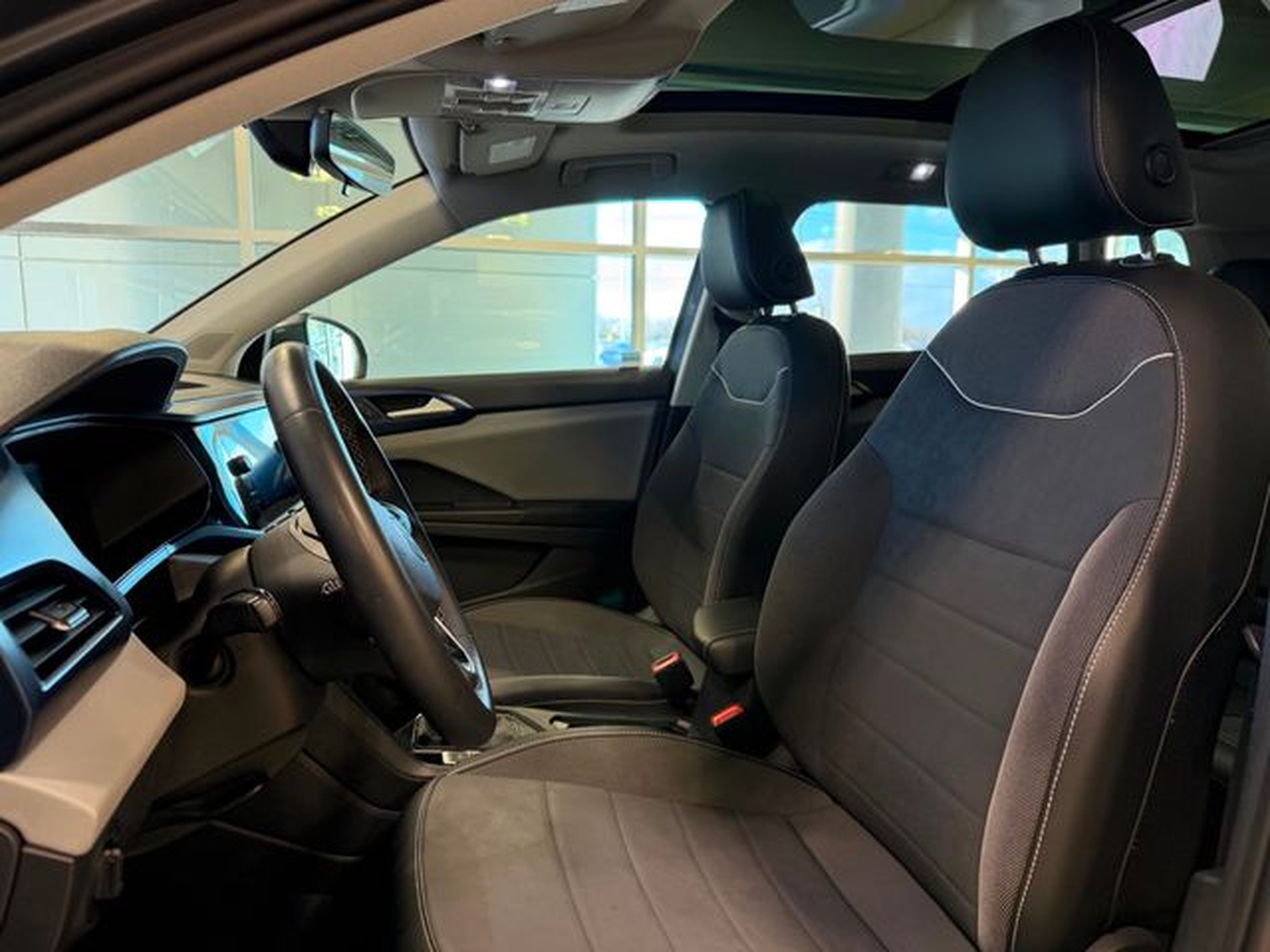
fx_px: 881
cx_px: 635
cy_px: 476
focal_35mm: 24
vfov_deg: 56.8
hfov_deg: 71.6
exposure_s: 1/60
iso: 200
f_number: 1.78
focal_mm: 6.76
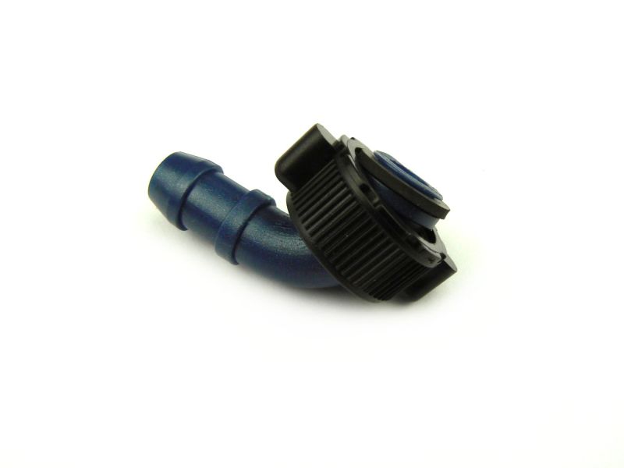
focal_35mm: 36
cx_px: 312
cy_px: 234
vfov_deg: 39.7
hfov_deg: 51.4
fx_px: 649
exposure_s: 1/125
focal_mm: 6
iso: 80
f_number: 5.6
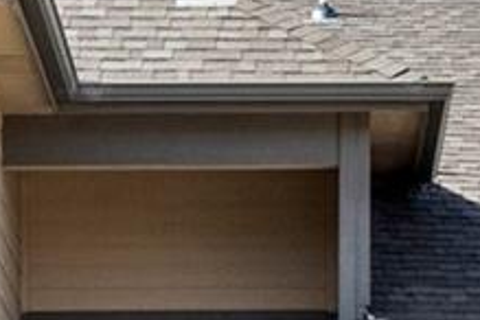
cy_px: 333
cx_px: 270
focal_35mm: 241
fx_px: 3213
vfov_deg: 5.7
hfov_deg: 8.5
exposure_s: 1/1000
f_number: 8
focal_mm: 33
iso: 1000
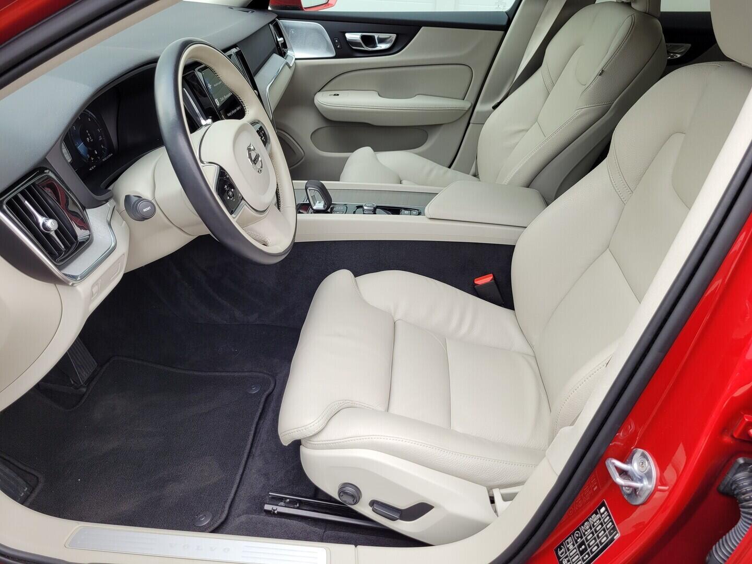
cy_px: 282
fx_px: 565
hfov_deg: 67.3
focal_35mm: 26
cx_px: 376
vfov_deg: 53.1
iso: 40
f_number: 1.8
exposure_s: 1/129
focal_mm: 5.4
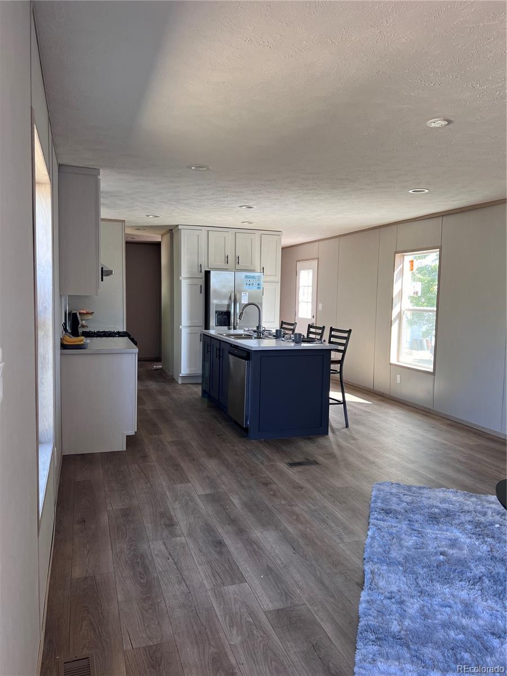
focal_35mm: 26
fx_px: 508
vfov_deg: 67.3
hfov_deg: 53.1
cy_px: 338
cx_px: 254
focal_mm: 5.7
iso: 80
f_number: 1.5
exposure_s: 1/121
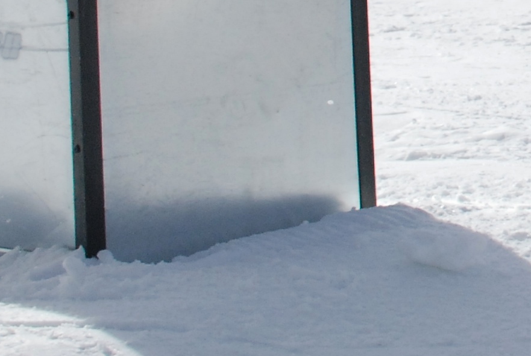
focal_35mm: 145
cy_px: -237
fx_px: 2142
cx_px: 930
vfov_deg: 9.2
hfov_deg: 12.9
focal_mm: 22
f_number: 8
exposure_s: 1/2000
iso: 500
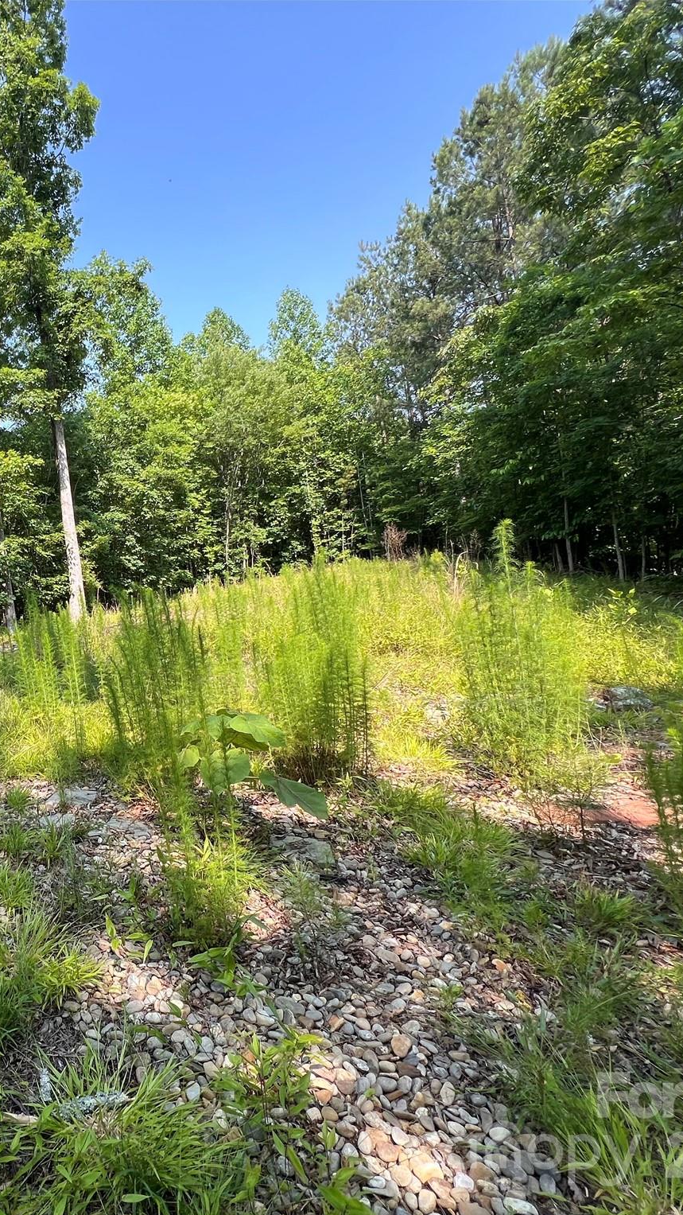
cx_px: 45
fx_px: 612
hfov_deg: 50.4
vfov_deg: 89.6
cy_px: 610
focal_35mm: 19
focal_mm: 1.57
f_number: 1.8
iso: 32
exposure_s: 1/363
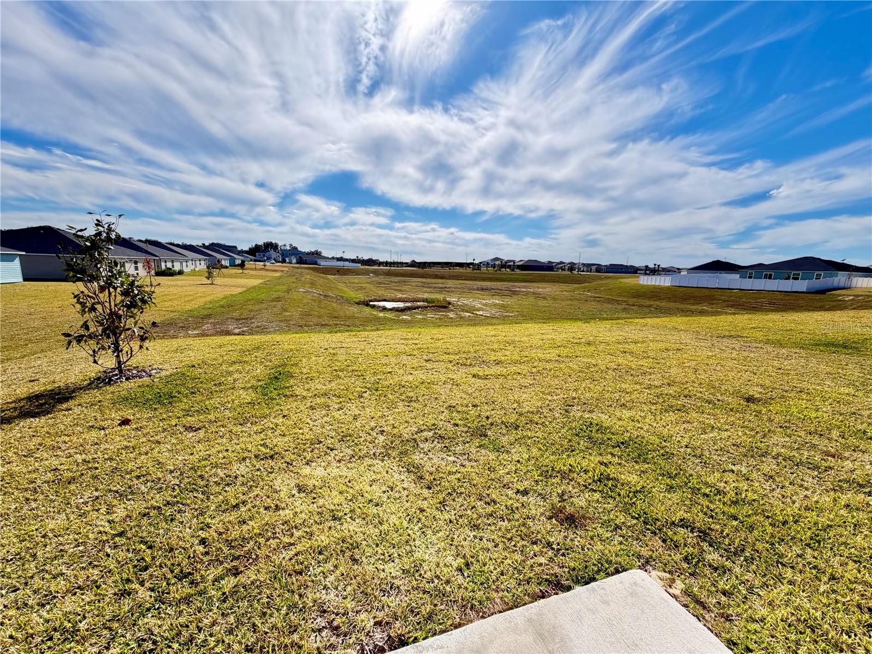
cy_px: 327
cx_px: 436
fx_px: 353
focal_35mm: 14
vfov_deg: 85.7
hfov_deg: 102.1
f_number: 2.2
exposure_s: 1/770
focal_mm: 2.22
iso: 40
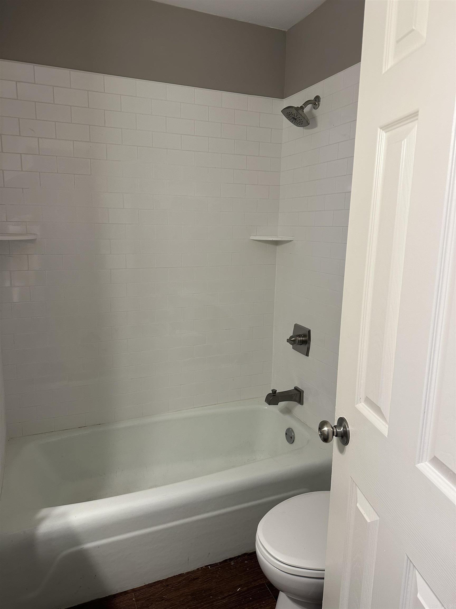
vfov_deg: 71.6
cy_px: 304
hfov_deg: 56.8
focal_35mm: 24
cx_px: 228
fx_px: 422
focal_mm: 6.86
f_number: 1.78
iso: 125
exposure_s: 1/120
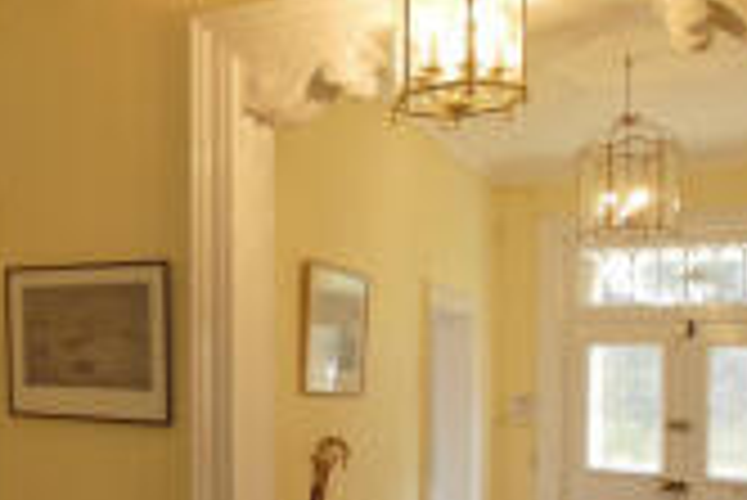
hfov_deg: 39.3
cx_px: -22
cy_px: 493
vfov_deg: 29.3
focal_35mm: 43
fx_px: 893
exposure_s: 1/30
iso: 200
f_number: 4
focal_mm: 10
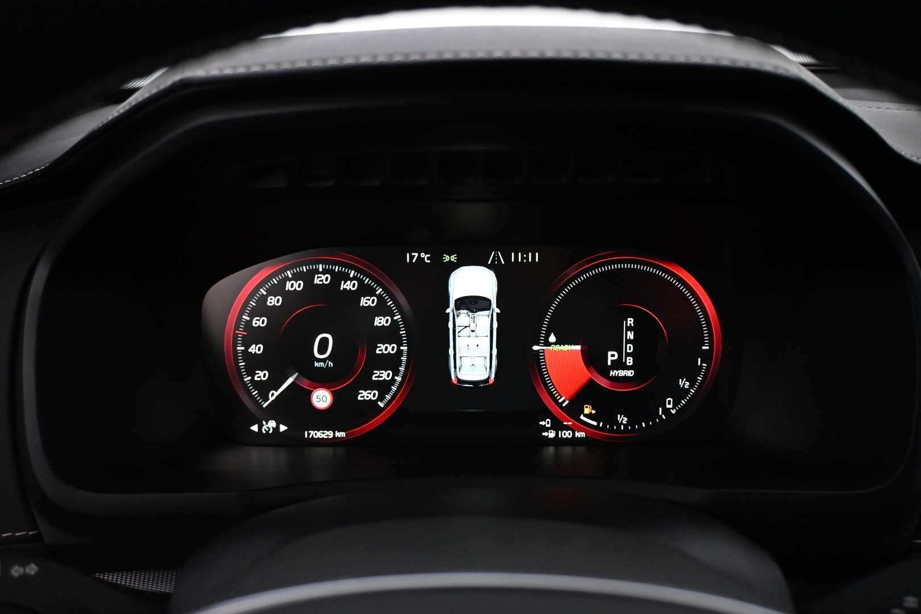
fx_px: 729
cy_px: 307
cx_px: 460
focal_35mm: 28
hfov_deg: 64.6
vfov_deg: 45.7
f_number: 3.8
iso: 3200
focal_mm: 19
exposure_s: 1/60
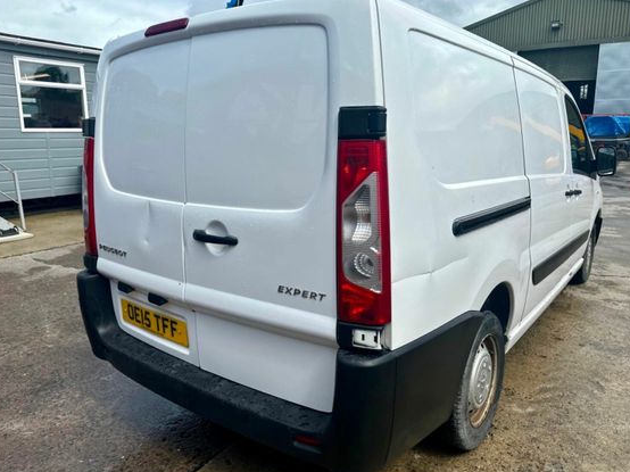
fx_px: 473
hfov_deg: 67.3
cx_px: 328
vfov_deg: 53.0
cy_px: 229
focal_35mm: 26
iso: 80
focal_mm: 6.86
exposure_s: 1/6211
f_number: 1.78
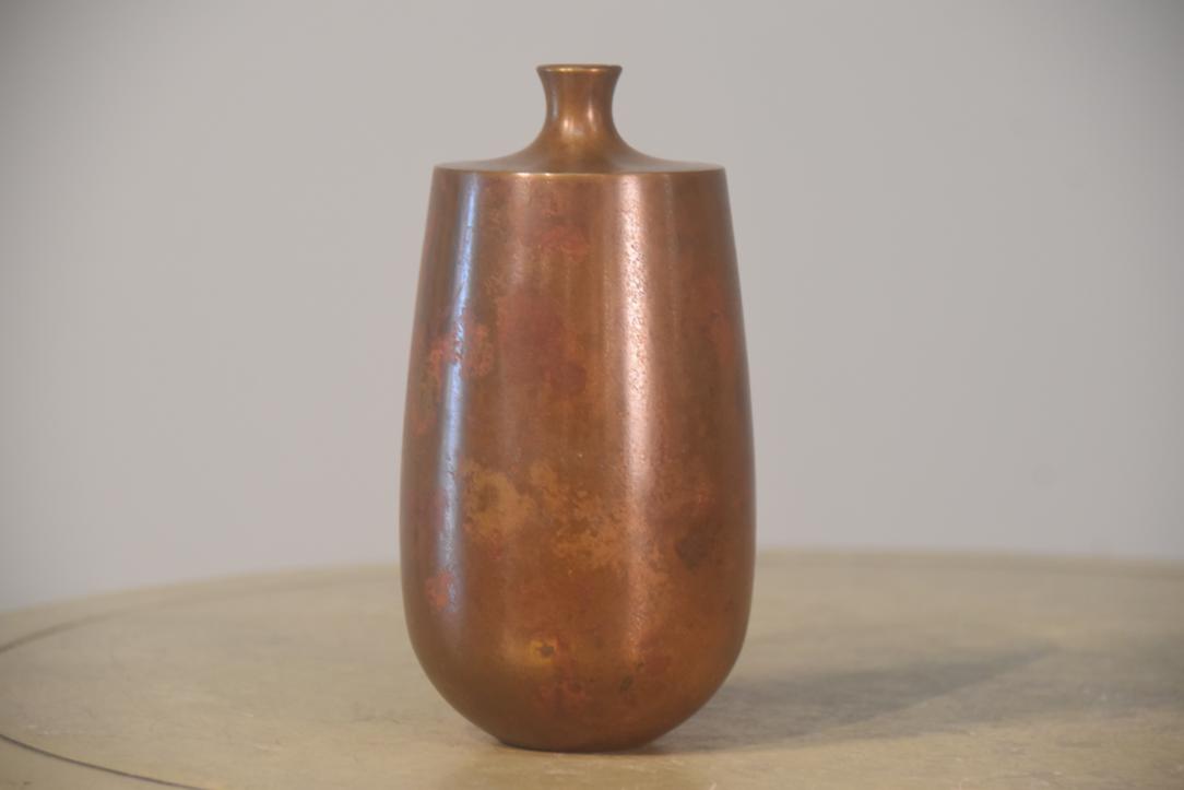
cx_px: 592
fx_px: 6414
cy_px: 395
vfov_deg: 7.0
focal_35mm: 195
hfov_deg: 10.5
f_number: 6
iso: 1100
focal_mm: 130
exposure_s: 1/60
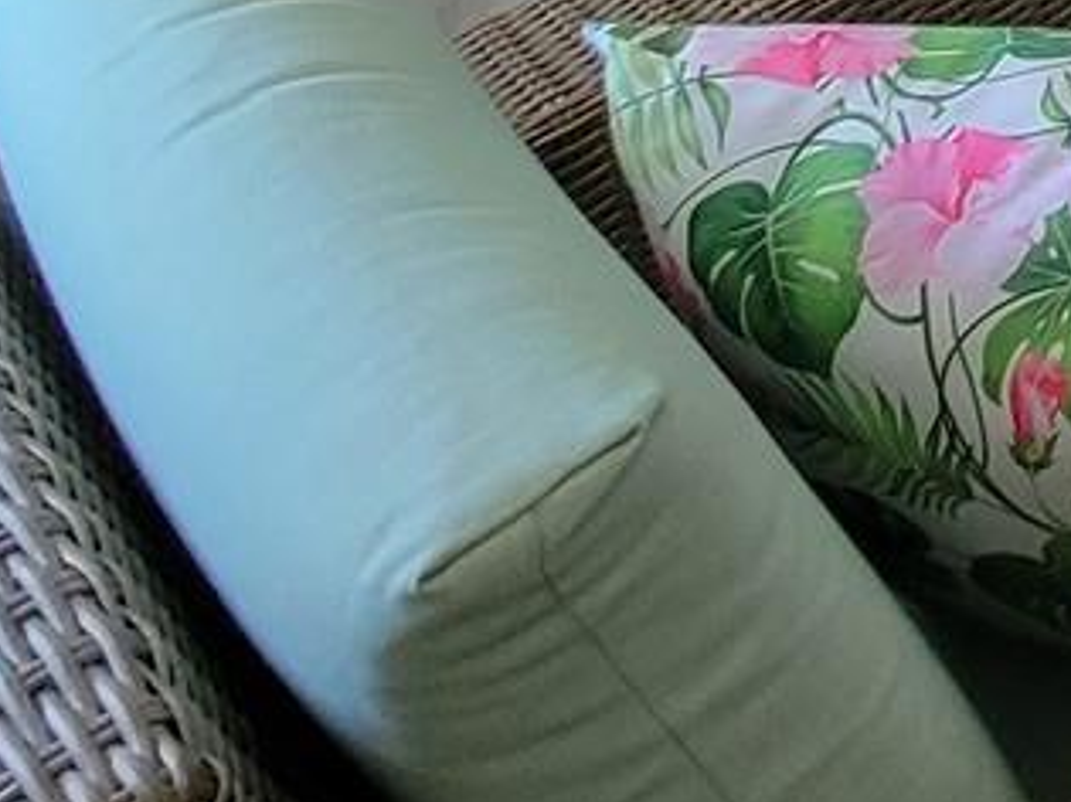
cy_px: -1162
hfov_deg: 17.7
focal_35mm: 66
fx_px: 2041
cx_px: 2258
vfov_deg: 14.2
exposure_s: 1/60
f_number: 2.2
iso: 200
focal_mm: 2.2
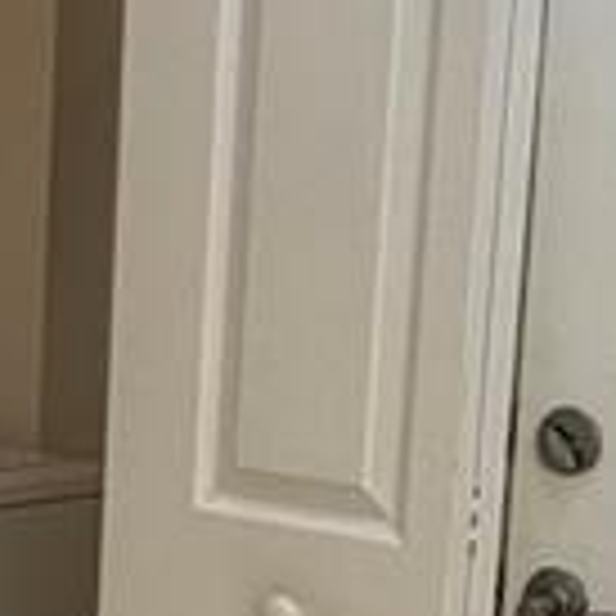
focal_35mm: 108
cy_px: 576
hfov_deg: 16.1
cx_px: 396
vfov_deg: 15.9
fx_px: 2174
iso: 160
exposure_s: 1/120
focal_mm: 2.22
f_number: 2.2
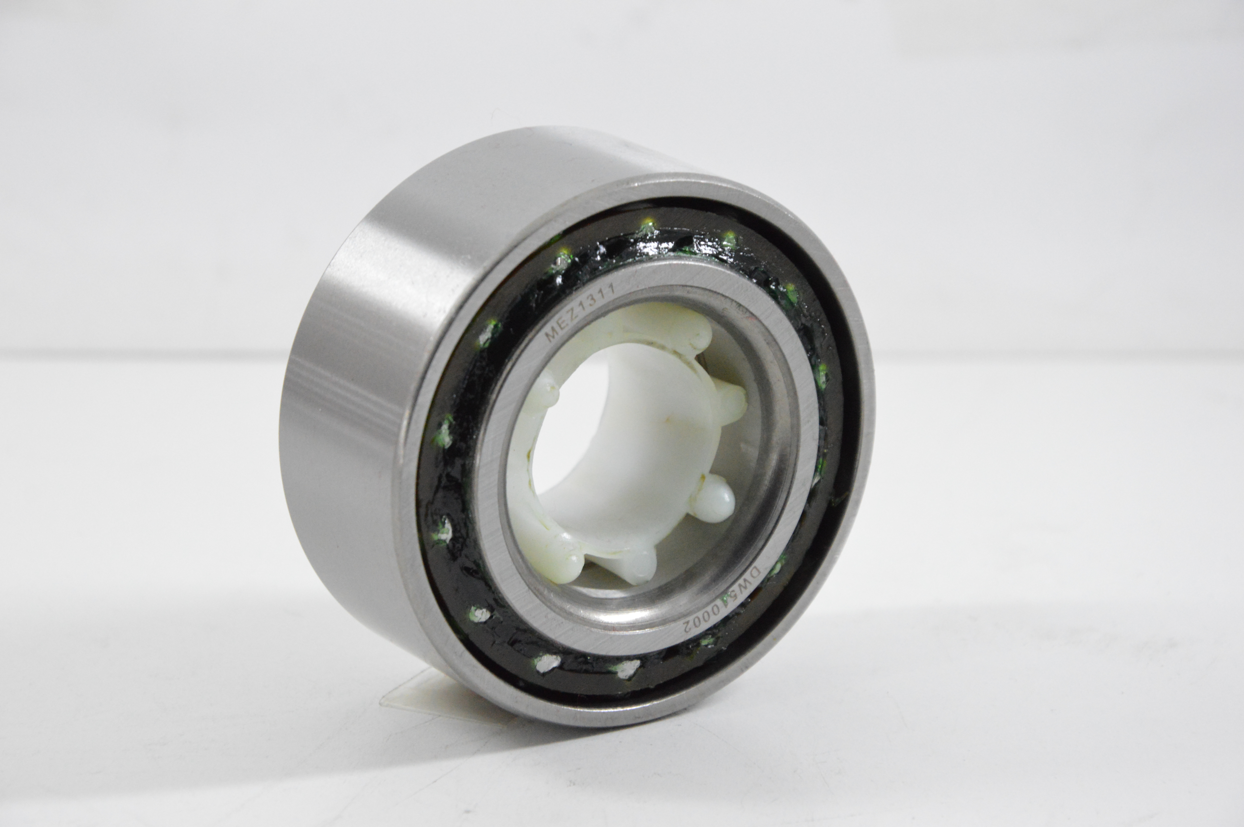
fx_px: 5438
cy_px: 414
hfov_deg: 13.1
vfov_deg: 8.7
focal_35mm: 158
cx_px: 622
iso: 3200
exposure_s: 1/100
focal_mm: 105
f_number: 8
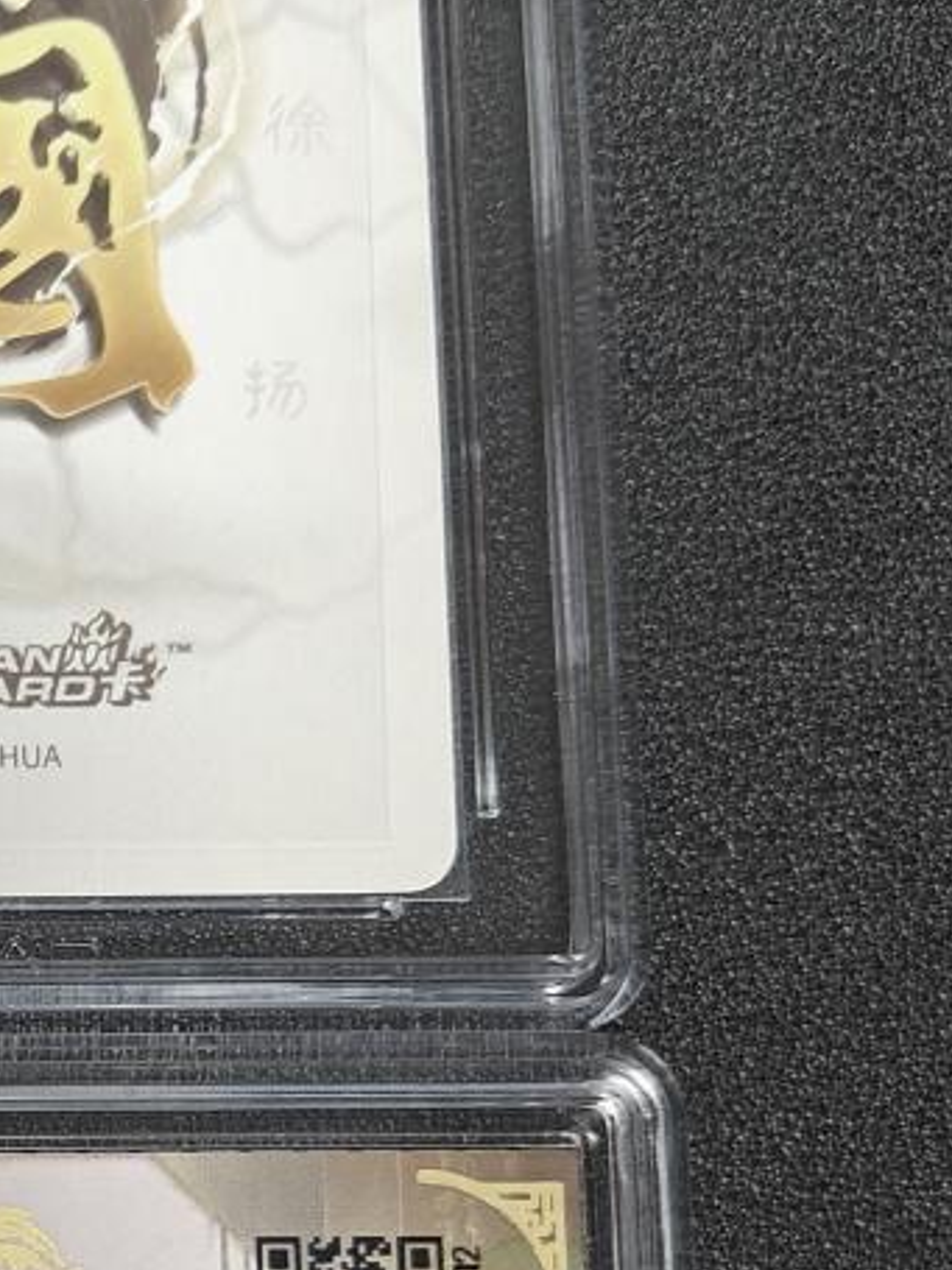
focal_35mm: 95
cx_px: -712
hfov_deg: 14.0
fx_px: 3485
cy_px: 1239
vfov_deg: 20.1
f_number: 1.8
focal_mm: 5.59
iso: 200
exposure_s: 1/50
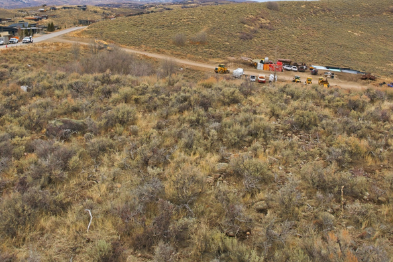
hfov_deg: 50.7
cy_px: 62
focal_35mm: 38
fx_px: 415
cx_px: 186
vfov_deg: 34.2
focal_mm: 8.4
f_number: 2.8
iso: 140
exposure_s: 1/350
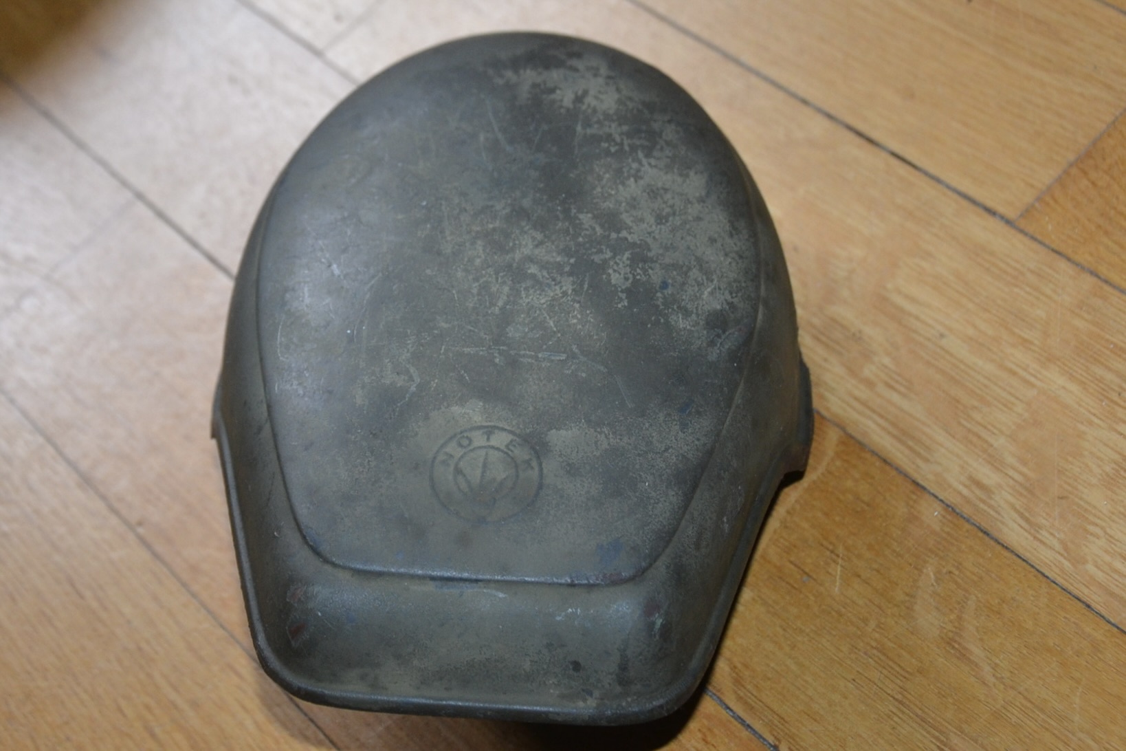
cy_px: 376
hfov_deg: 41.1
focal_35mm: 48
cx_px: 563
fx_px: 1501
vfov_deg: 28.1
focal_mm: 32
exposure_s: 1/60
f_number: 4.2
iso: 900
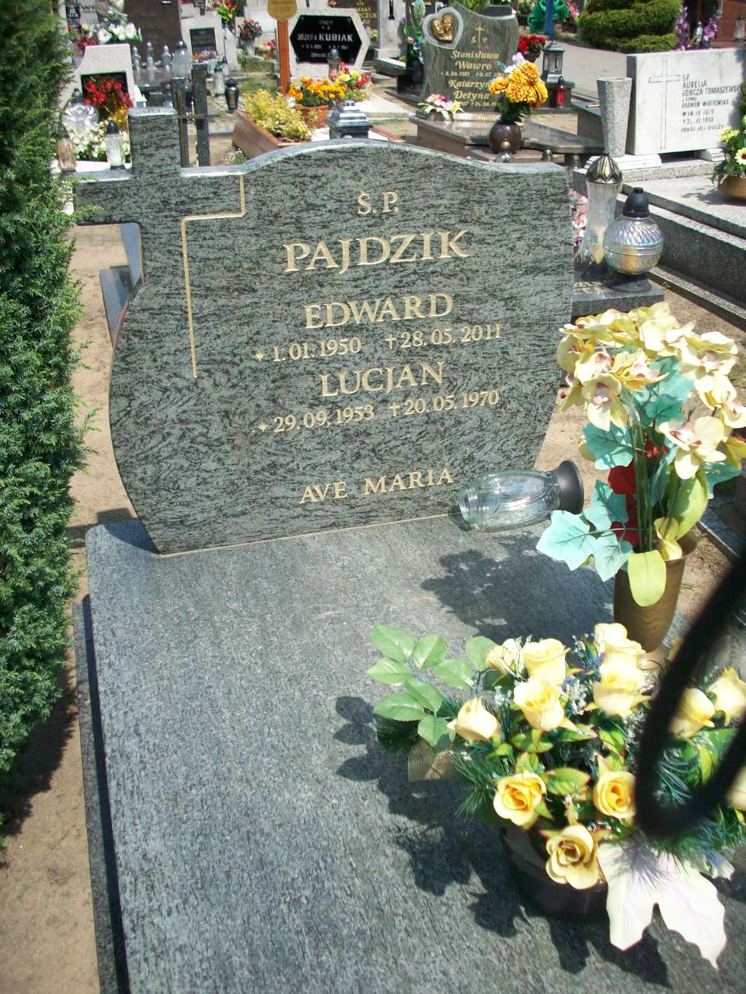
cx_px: 373
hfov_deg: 38.7
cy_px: 497
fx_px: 1063
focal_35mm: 37
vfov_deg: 50.1
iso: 80
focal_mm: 6.2
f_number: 5.6
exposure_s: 1/323
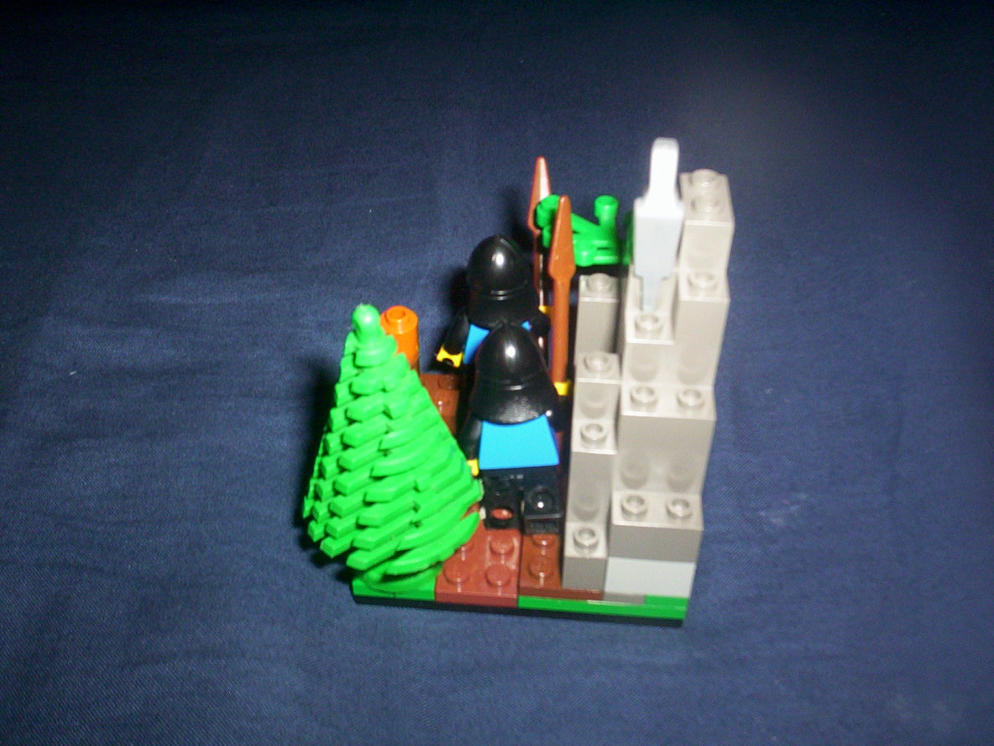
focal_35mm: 38
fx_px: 1091
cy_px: 373
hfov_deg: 49.0
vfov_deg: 37.7
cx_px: 497
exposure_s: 1/60
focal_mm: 4.99
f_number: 4.5
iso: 140
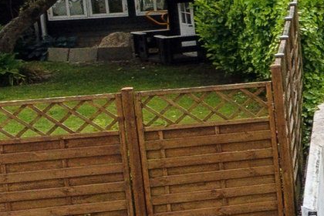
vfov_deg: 9.5
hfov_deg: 9.1
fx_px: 1303
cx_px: 1139
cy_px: 63
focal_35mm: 145
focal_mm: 13.5
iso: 200
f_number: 8
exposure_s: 1/320
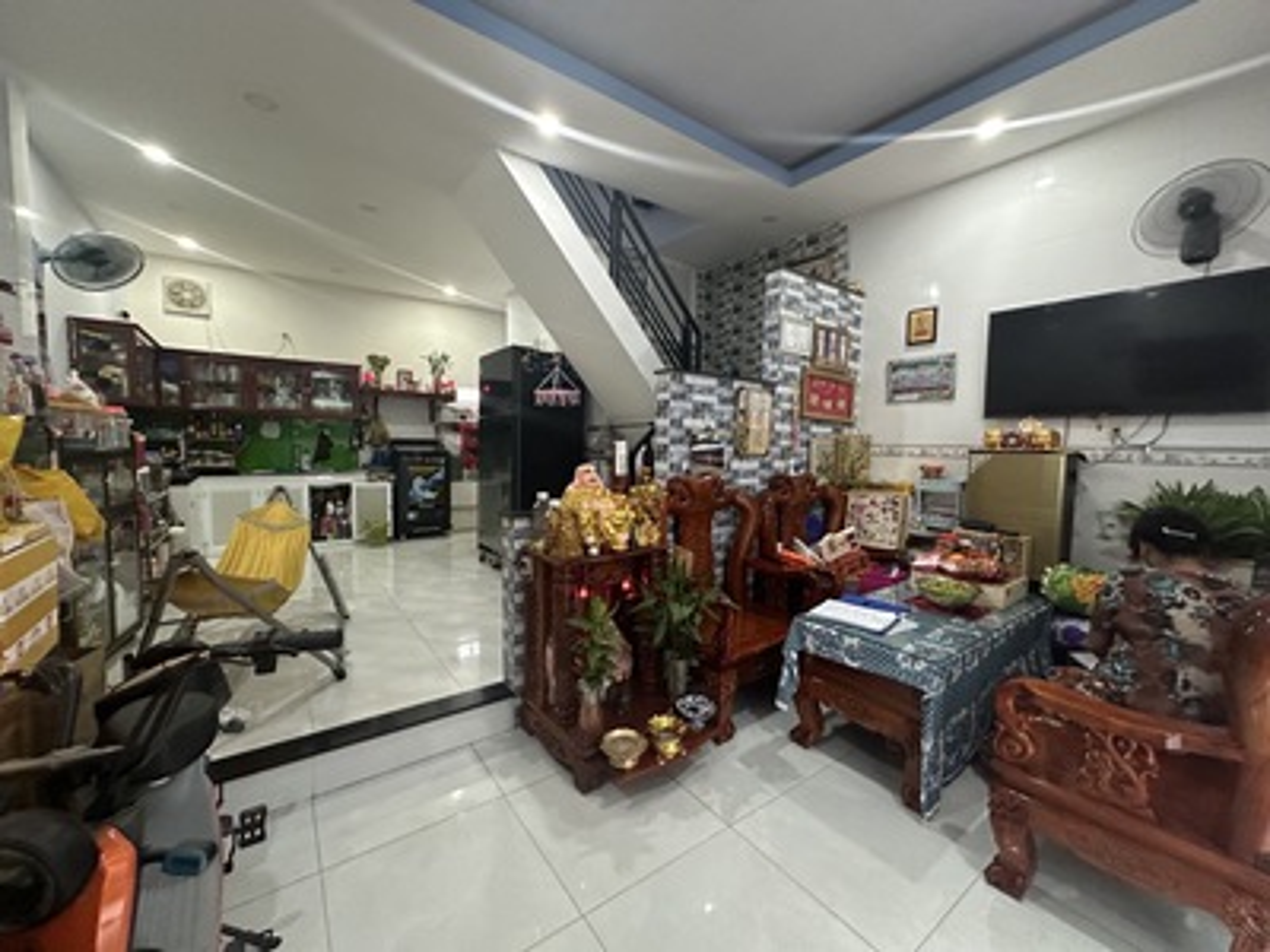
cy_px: 476
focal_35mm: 14
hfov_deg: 102.1
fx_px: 514
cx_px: 635
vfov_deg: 85.7
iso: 640
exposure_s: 1/50
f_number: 2.2
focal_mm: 2.22
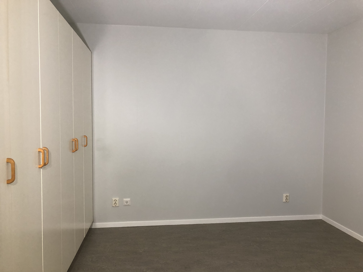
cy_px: 136
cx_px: 182
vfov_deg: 49.7
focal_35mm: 28
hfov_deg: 63.4
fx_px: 294
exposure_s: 1/30
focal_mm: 3.99
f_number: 1.8
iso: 40
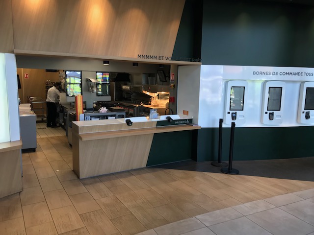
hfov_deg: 63.4
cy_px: 118
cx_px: 157
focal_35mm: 28
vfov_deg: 49.7
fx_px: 254
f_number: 1.8
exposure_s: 1/100
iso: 32
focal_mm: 3.99
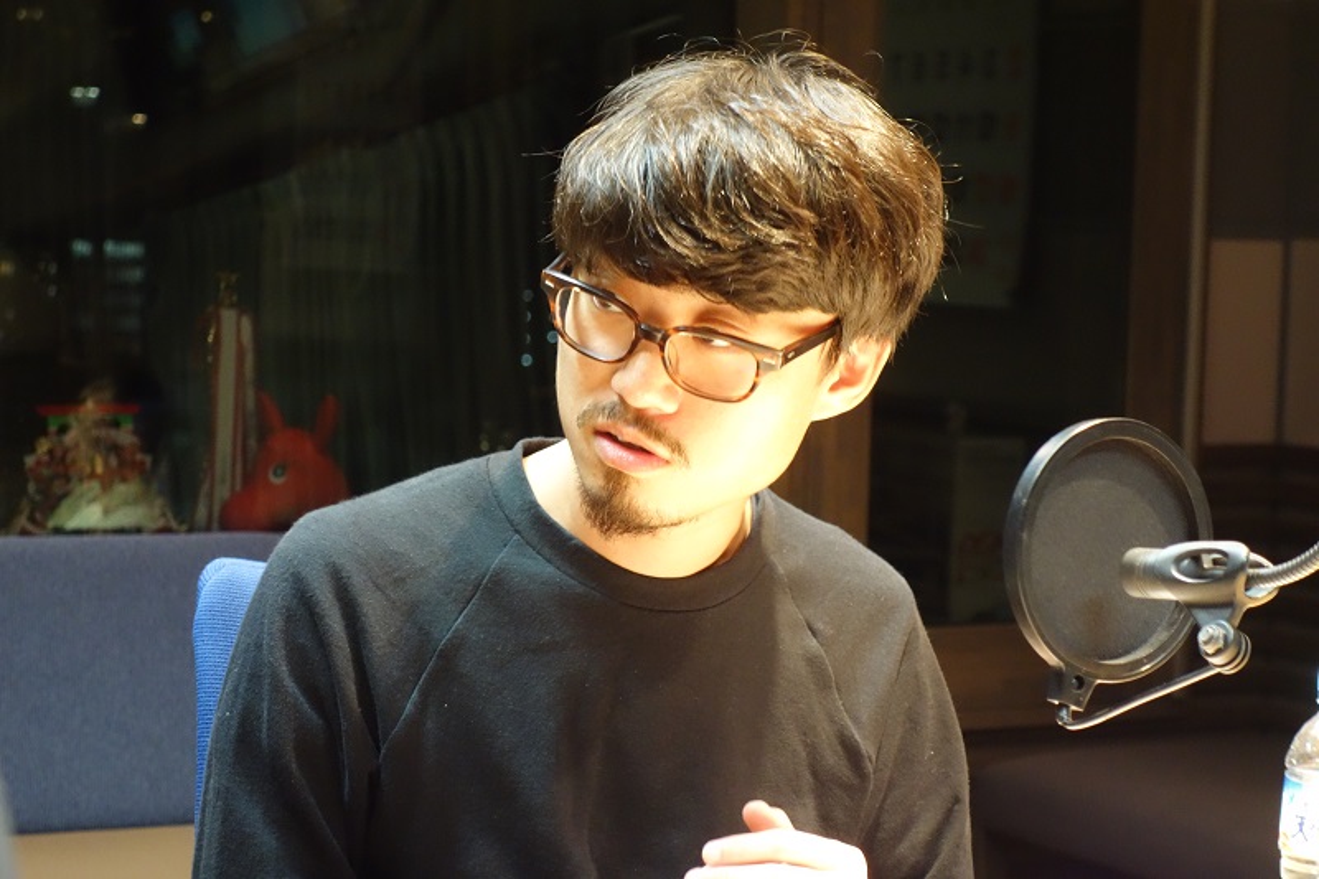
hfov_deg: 22.9
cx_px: 660
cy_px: 440
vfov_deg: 15.4
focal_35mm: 89
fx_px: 3260
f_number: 4.5
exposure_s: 1/15
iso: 1600
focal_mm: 33.2
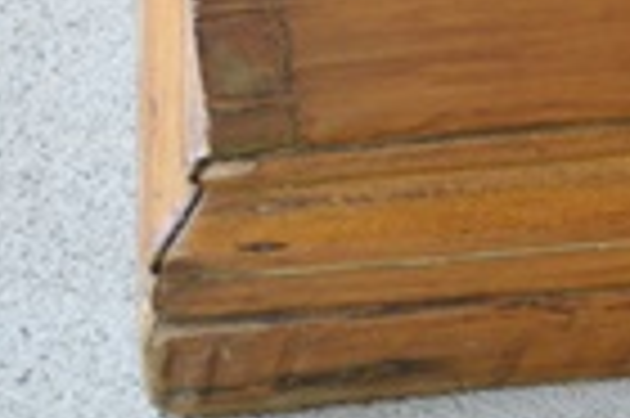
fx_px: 4510
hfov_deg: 7.8
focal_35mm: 258
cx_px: 976
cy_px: -234
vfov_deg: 5.3
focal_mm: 40
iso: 400
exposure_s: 1/100
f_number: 5.3
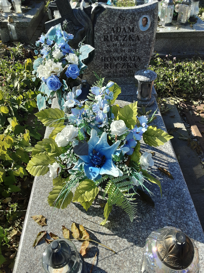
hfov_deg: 49.7
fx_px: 220
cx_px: 102
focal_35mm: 28
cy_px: 136
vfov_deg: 63.5
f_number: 1.9
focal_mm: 2.9
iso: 40
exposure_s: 1/1429
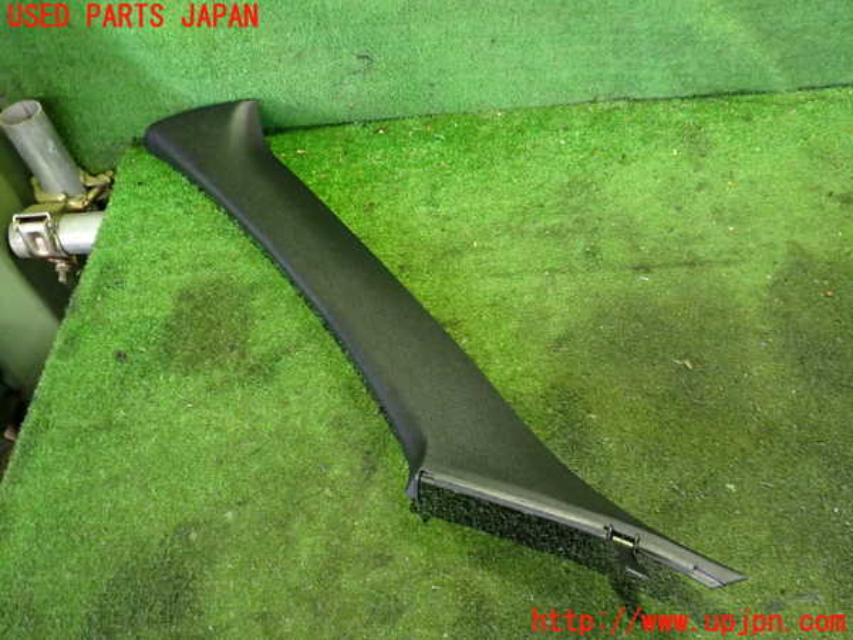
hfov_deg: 60.0
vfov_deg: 46.8
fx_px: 739
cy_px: 320
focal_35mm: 30
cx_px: 426
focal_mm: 5.4
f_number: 2.3
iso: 800
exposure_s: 1/30
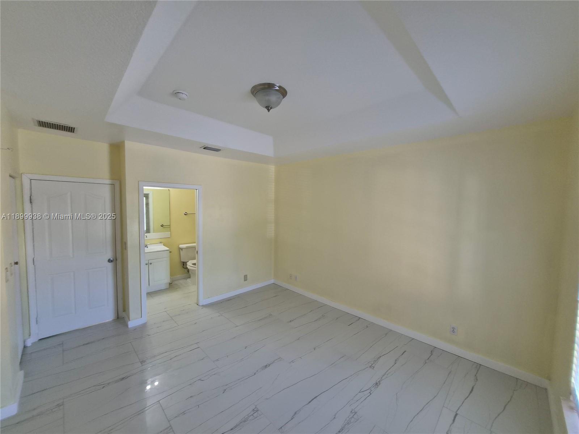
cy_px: 217
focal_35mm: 13
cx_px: 290
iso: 64
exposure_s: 1/60
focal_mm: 1.7
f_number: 2.2
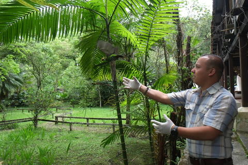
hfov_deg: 67.4
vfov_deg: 47.9
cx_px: 124
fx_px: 186
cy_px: 82
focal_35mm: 27
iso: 320
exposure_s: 1/250
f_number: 4
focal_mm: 18
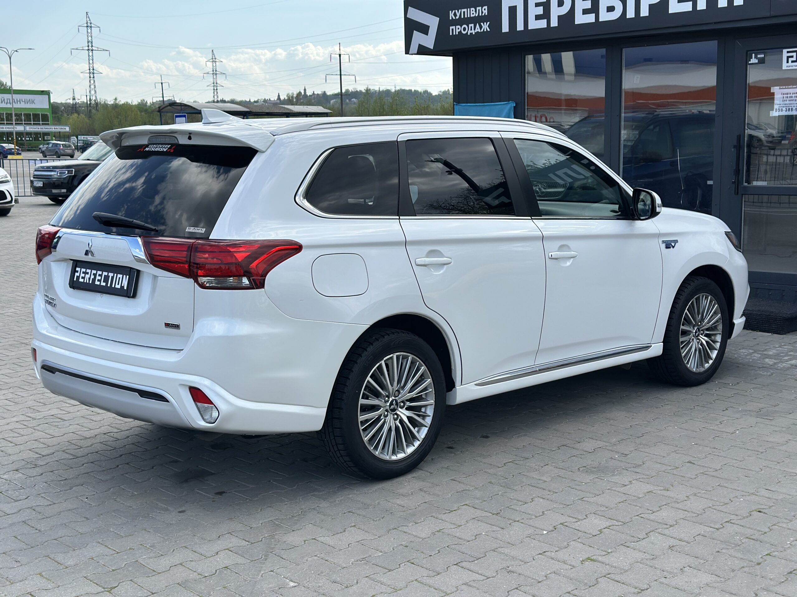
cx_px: 398
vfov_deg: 30.3
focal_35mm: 48
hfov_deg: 39.7
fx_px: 1105
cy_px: 298
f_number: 1.78
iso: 100
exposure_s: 1/2809
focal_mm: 6.86
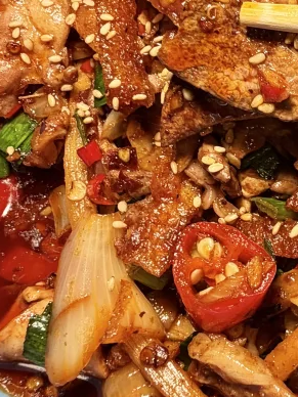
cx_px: 328
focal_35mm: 52
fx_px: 597
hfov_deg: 25.9
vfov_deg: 34.8
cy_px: 41
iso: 40
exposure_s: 1/100
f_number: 2.2
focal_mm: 2.22
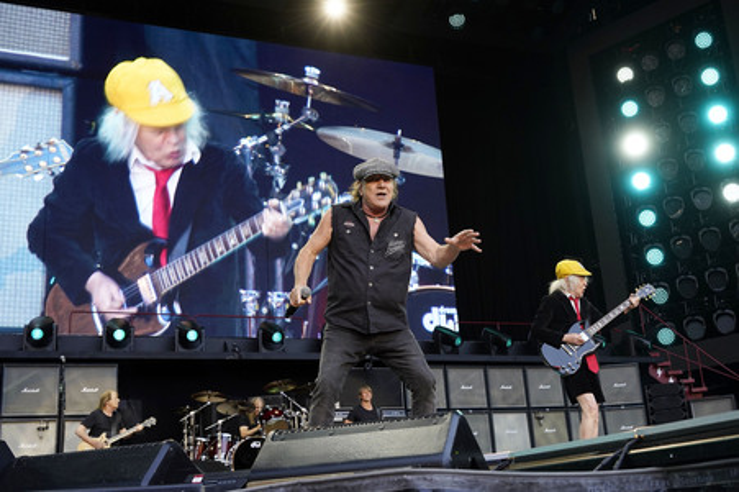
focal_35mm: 39
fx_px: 800
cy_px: 246
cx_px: 370
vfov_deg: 34.2
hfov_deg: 49.6
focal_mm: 39
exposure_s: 1/400
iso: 1600
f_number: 5
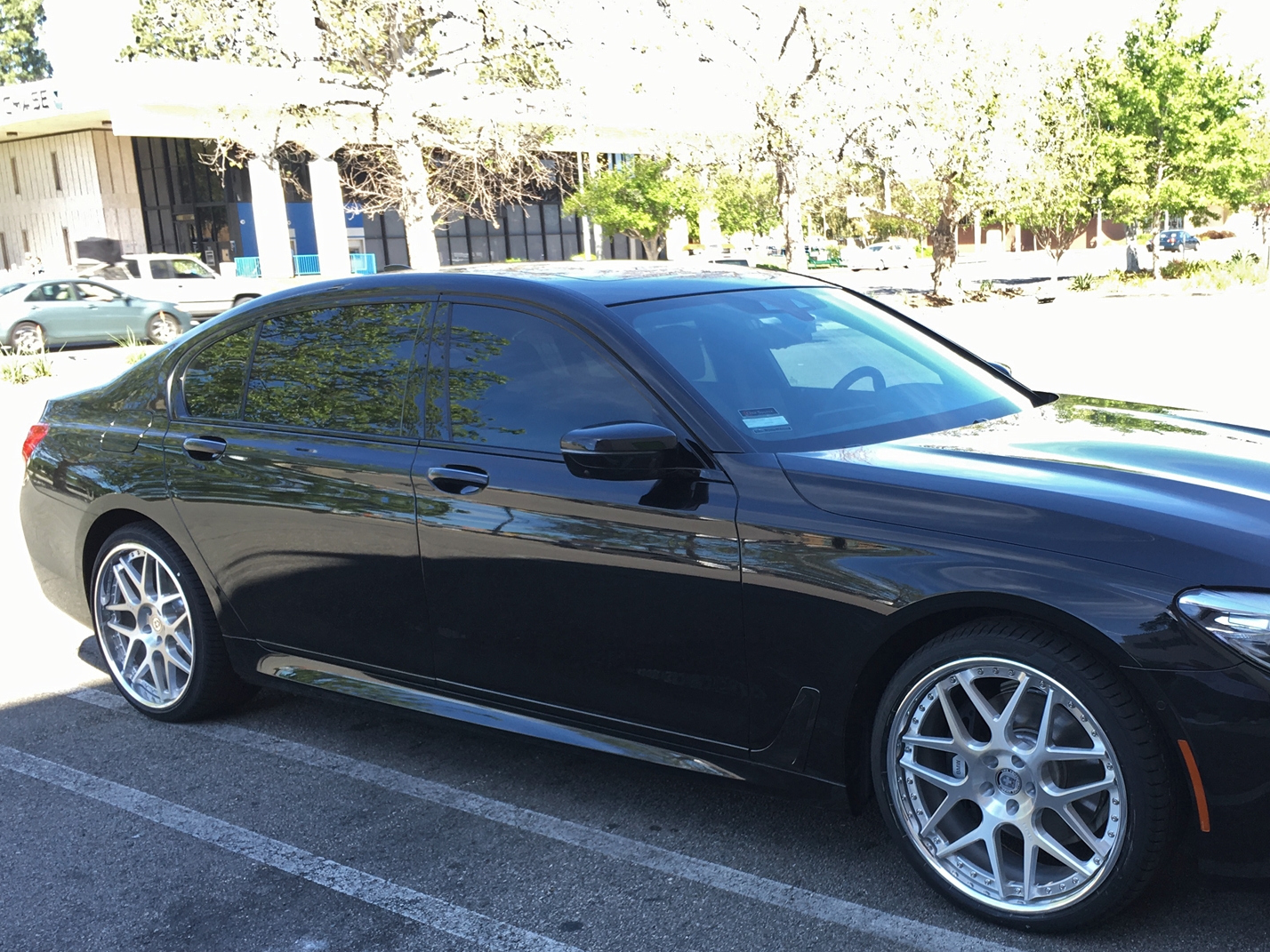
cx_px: 786
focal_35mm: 39
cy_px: 595
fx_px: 1431
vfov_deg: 36.6
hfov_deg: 47.5
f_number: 2.2
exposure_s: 1/156
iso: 25
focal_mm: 4.15
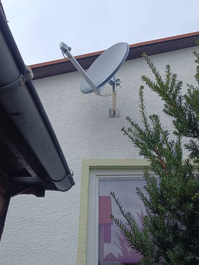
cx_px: 106
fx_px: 230
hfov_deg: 46.8
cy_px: 116
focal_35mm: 30
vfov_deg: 59.8
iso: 56
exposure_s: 1/1135
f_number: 1.88
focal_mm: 5.59
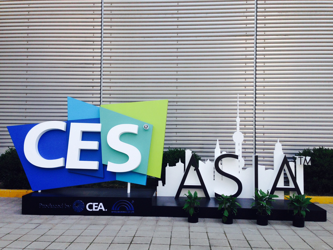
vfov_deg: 42.9
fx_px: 317
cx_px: 166
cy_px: 125
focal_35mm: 33
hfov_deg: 55.4
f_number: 2.4
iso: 50
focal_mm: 4.12
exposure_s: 1/507
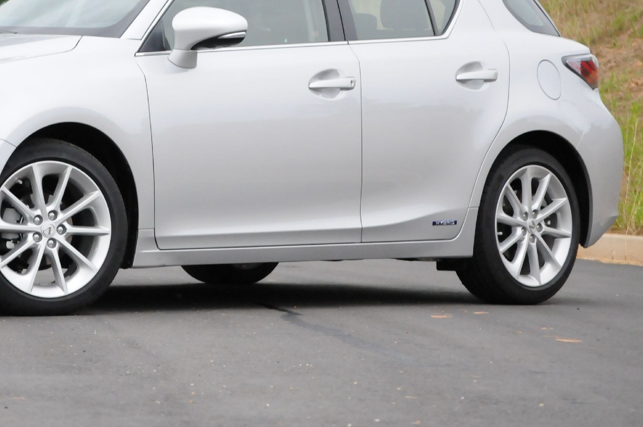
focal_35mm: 223
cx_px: 134
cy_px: 90
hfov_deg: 9.2
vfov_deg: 6.1
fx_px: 3976
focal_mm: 85
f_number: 4.5
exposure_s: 1/400
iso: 2000
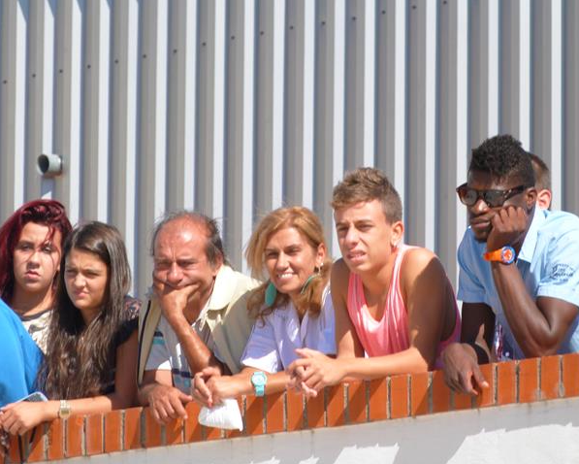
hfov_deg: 4.0
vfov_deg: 3.2
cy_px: 232
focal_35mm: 481
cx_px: 293
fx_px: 8245
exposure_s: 1/400
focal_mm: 82.7
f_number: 5.6
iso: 100
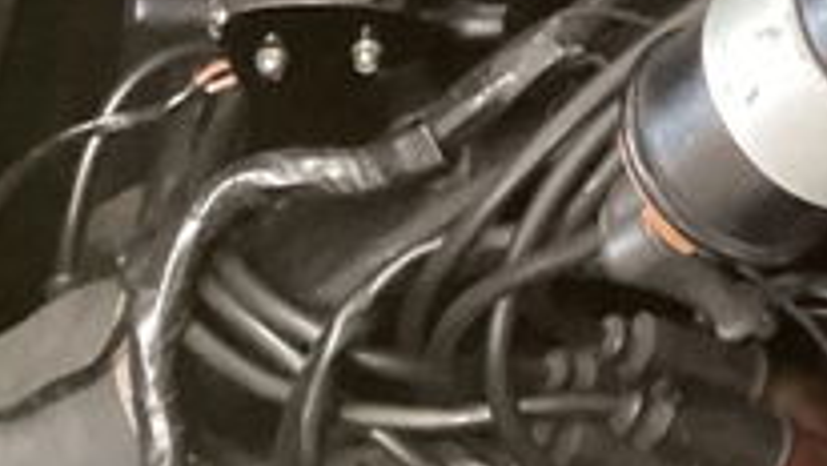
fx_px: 2764
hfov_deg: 15.8
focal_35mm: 126
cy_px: -161
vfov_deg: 9.4
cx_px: 1180
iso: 500
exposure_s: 1/30
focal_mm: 3.3
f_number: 2.4
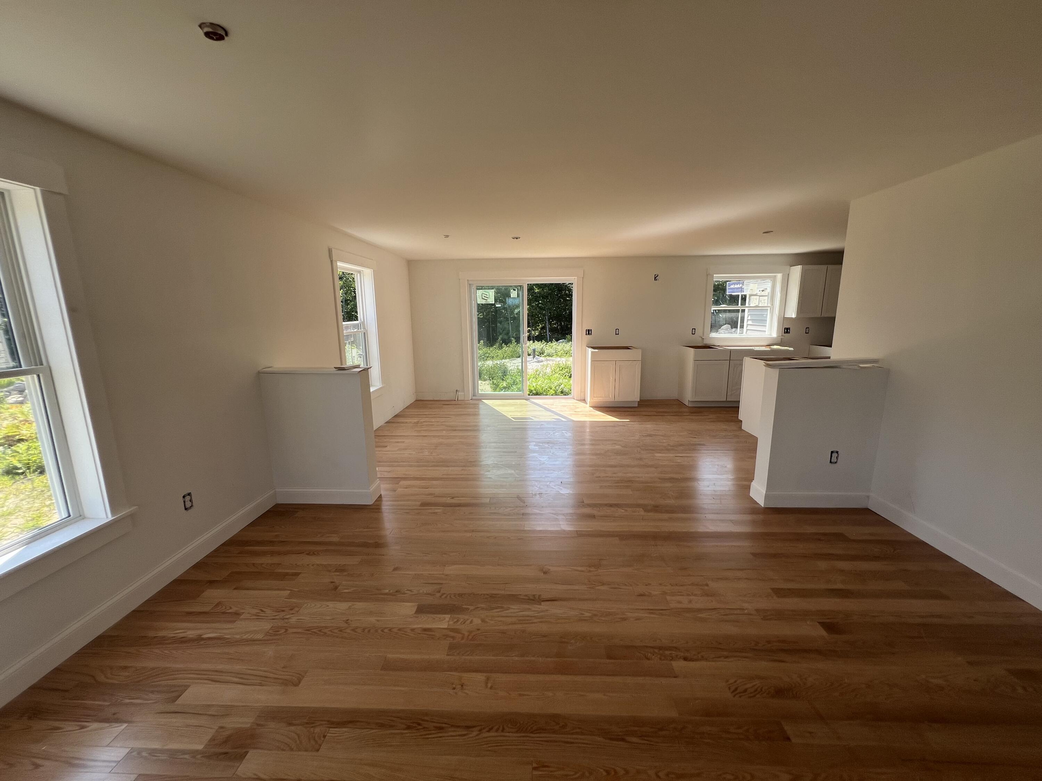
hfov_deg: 106.2
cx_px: 521
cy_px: 390
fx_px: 391
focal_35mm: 13
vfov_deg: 89.9
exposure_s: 1/351
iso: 32
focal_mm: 1.57
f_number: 1.8
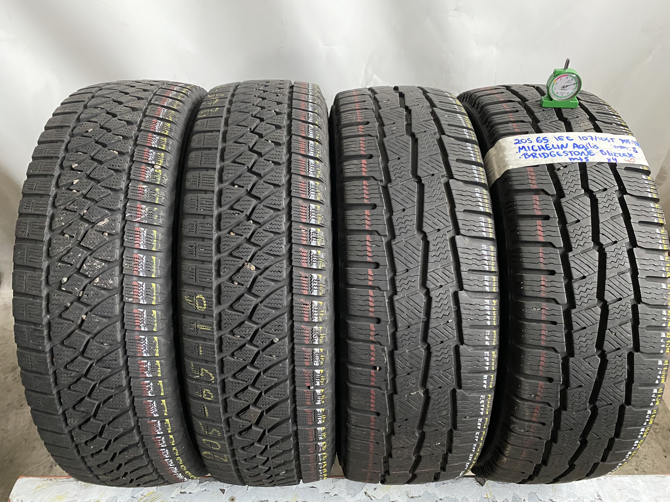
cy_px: 251
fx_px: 503
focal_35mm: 26
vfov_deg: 53.1
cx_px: 335
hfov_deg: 67.3
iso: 640
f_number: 1.8
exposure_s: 1/35
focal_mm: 4.25
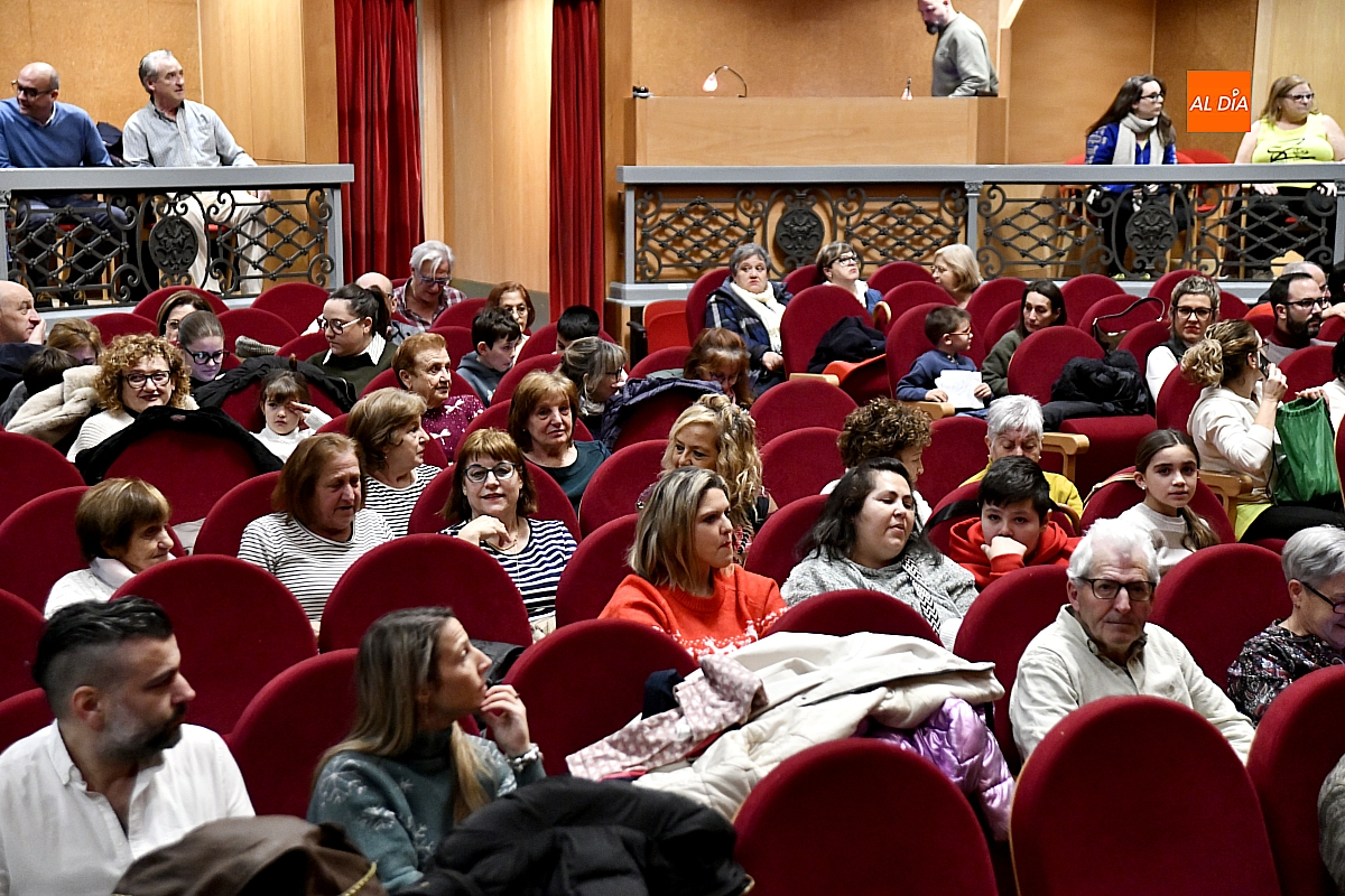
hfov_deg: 32.4
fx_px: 2316
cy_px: 448
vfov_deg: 21.9
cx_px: 672
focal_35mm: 62
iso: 6400
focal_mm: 62
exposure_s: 1/100
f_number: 3.8
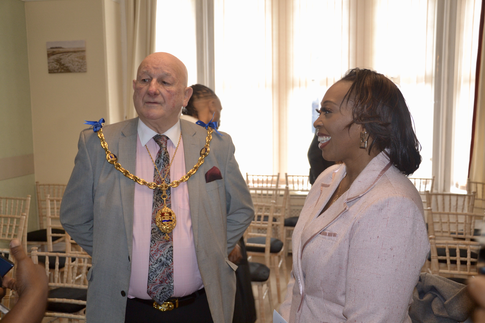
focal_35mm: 38
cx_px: 242
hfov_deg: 51.3
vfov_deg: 35.5
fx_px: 505
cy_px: 162
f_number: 4
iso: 640
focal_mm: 25
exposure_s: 1/30
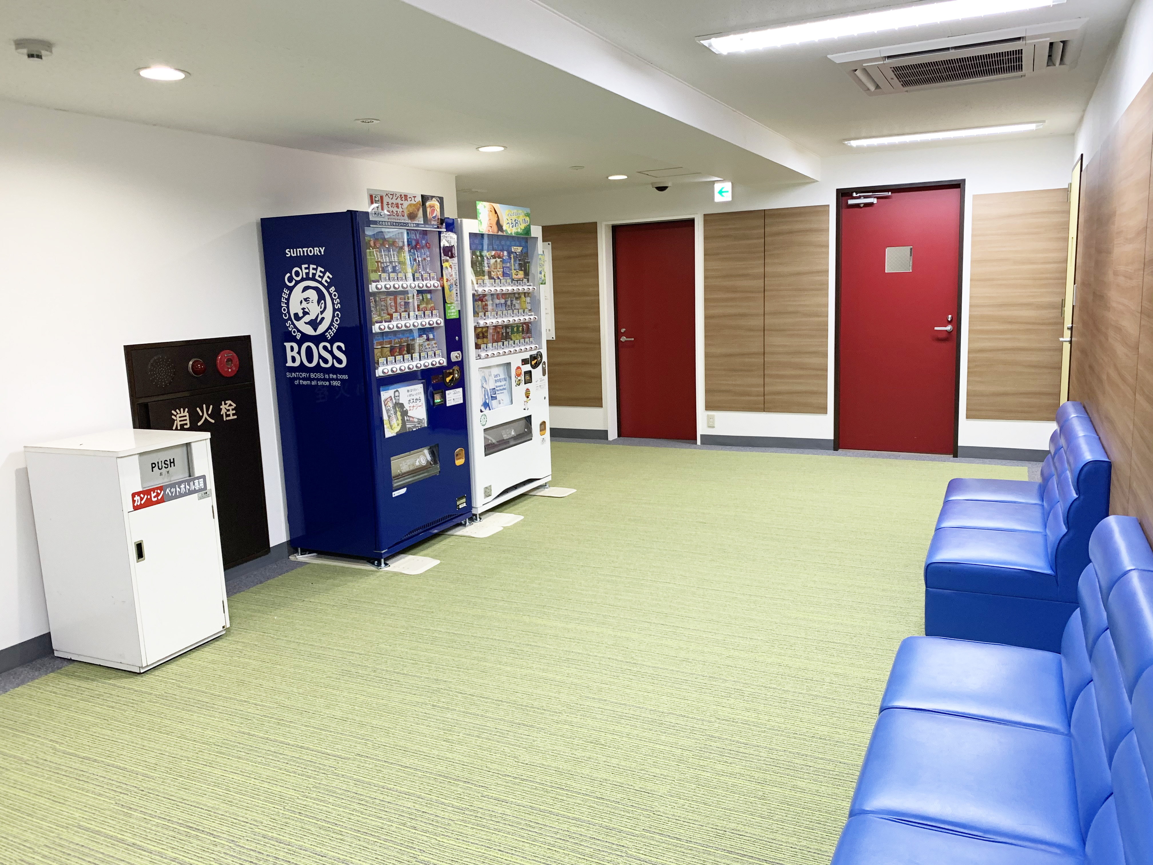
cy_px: 432
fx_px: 866
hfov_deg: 67.3
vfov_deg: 53.1
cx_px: 576
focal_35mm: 26
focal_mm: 4.25
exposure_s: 1/60
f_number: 1.8
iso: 160
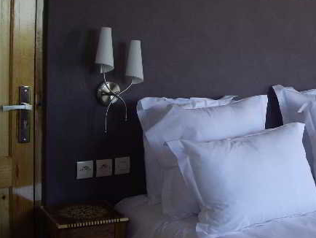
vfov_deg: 21.0
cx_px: 283
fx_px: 639
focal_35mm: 70
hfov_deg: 26.8
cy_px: 80
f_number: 2.8
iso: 100
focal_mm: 7.9
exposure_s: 1/80
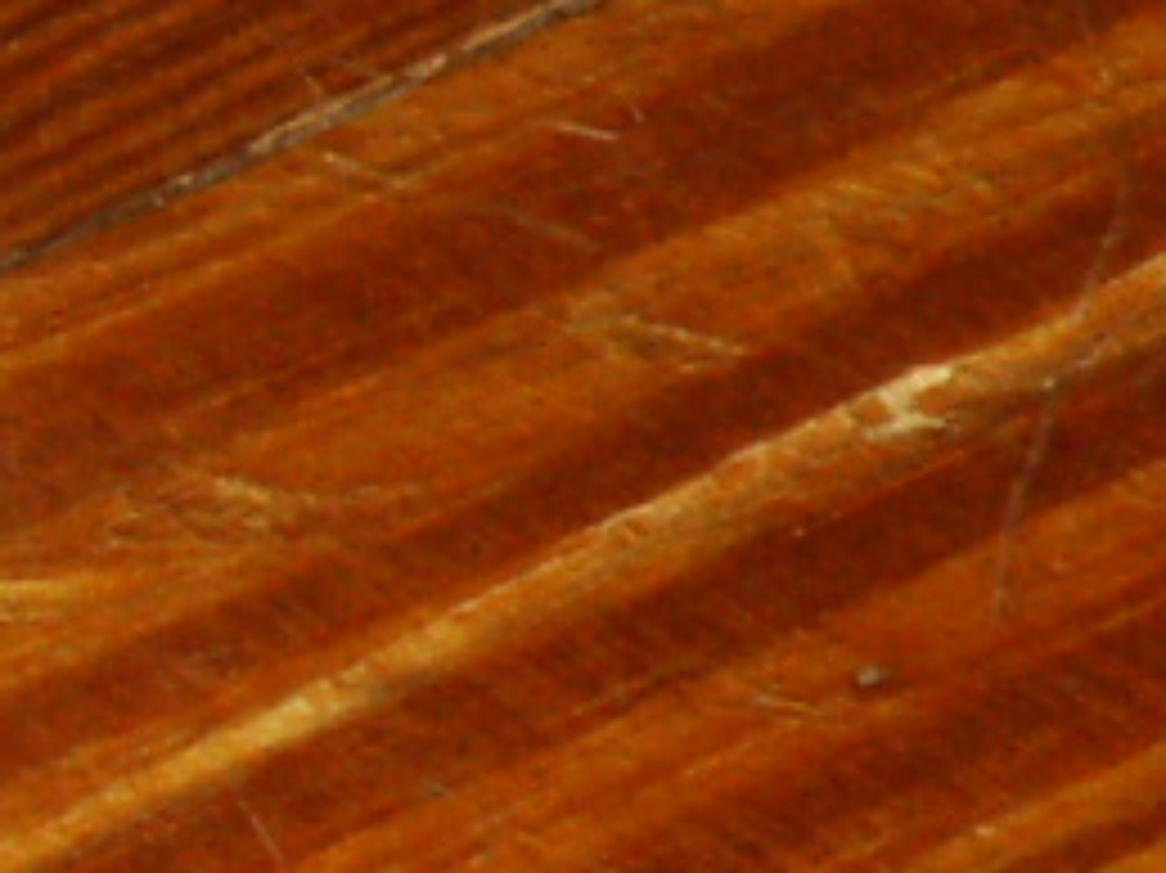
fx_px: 21211
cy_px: 2354
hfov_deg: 3.1
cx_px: -545
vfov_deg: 2.3
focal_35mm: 630
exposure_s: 1/90
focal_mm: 20.84
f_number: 8
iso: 200
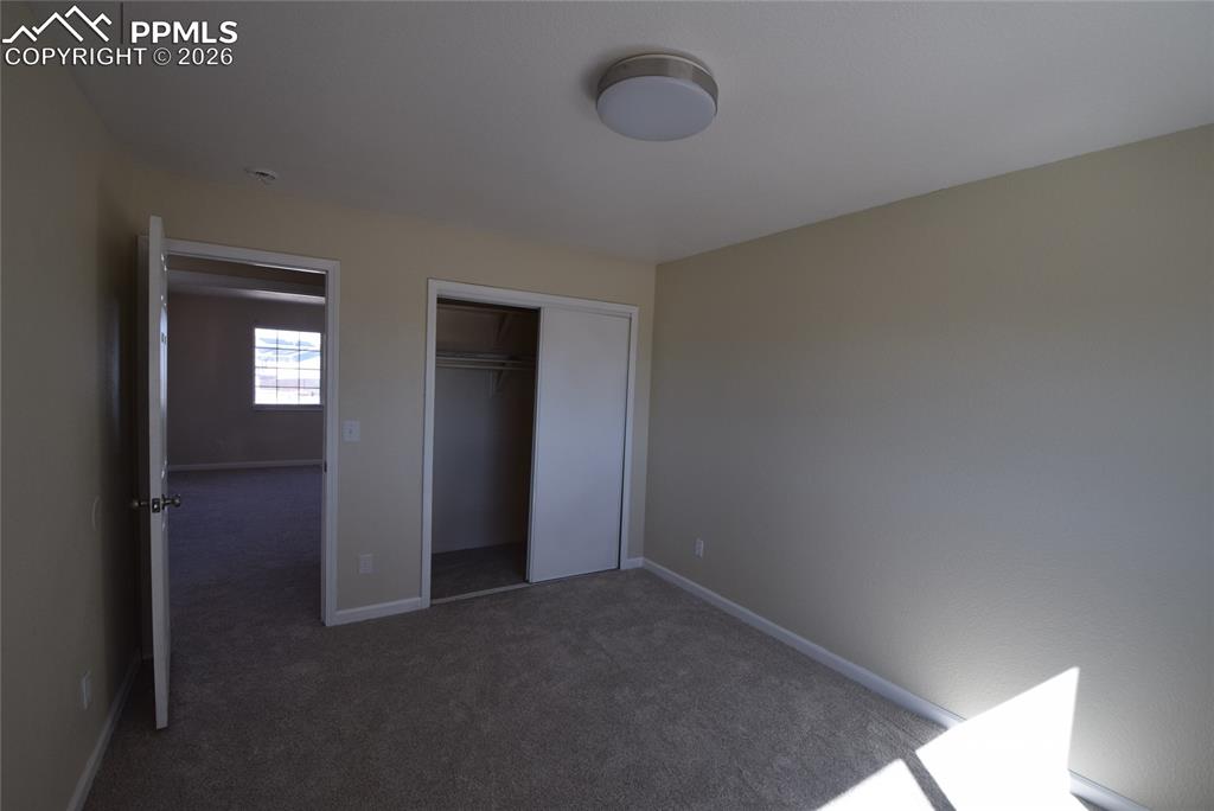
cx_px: 607
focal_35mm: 15
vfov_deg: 77.4
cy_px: 406
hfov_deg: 100.4
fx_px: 506
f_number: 6.3
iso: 400
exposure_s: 1/160
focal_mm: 10
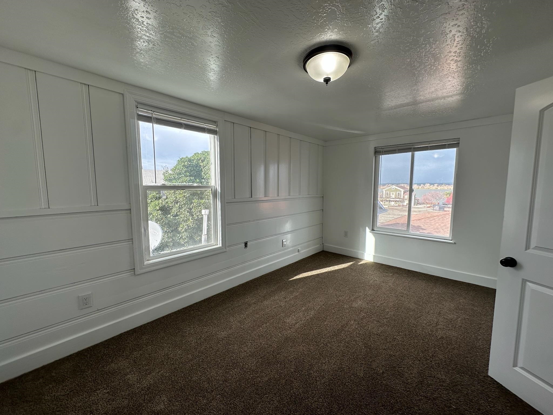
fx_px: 224
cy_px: 208
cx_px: 276
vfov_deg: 85.7
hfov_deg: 102.1
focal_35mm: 14
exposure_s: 1/191
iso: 40
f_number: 2.2
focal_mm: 2.22
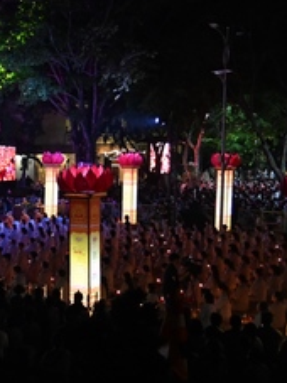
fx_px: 730
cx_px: -155
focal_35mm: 66
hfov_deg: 19.2
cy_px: 214
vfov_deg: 29.4
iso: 4000
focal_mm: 24
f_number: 4
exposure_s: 1/100
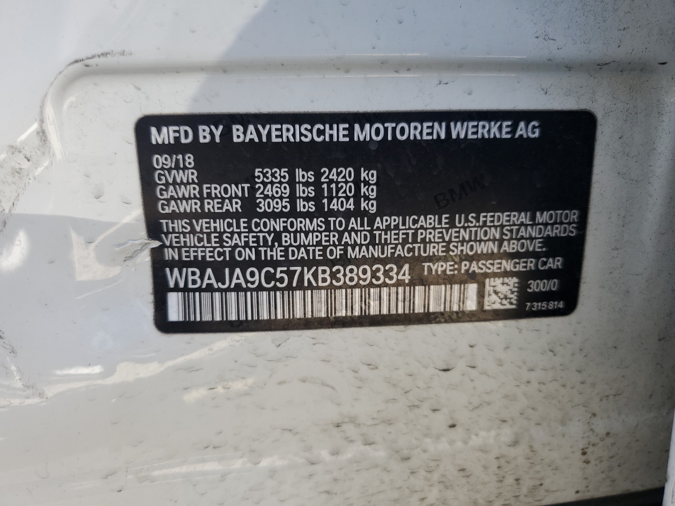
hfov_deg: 67.3
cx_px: 338
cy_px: 253
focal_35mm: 26
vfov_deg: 53.1
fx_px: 507
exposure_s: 1/185
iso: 50
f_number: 1.5
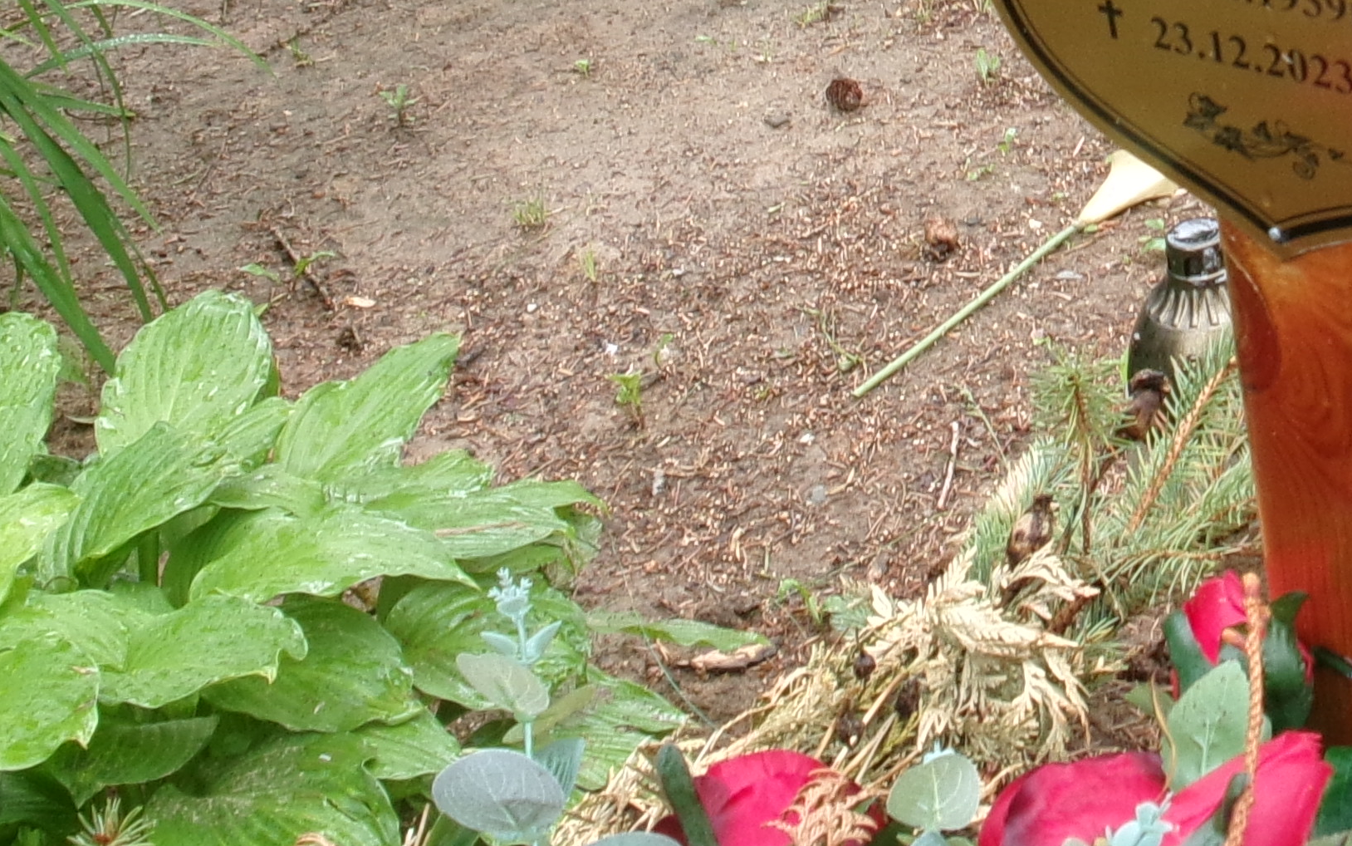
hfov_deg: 24.0
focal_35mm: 84
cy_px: -81
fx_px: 3096
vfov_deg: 15.2
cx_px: 1182
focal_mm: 5.1
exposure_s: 1/85
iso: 100
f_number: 3.9
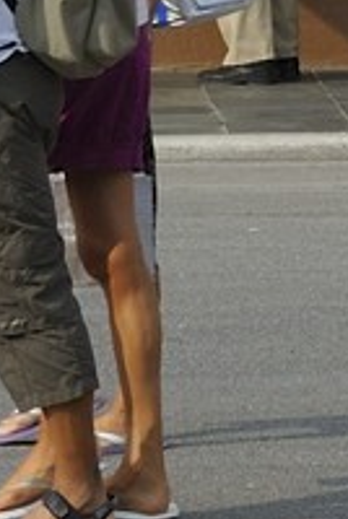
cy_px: -1124
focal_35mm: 479
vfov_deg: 4.1
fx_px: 6921
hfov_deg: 2.9
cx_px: 626
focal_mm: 60
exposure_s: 1/250
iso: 200
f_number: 13
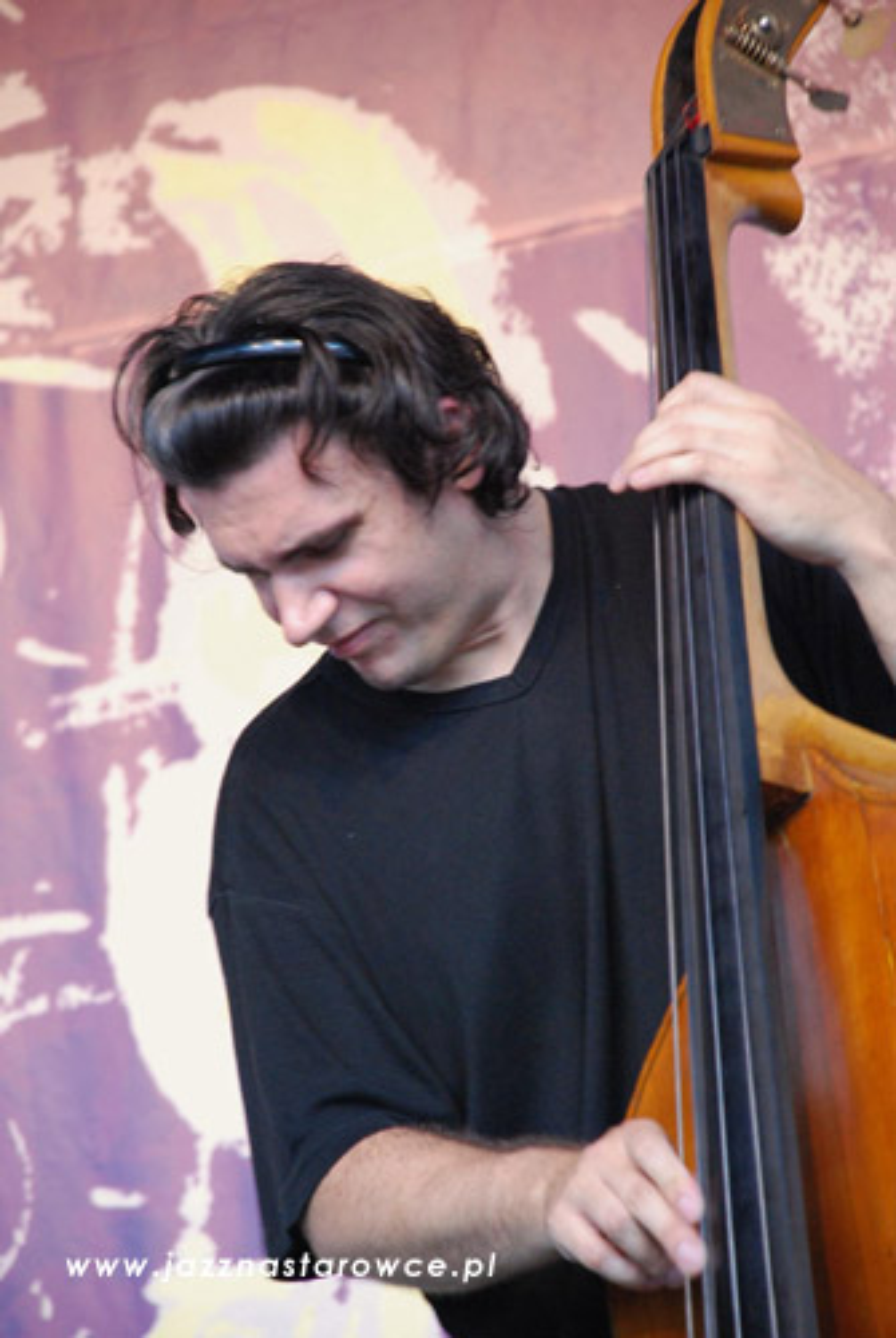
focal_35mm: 188
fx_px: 6975
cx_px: 448
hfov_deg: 7.3
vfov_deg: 11.0
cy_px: 669
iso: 1600
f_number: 5.6
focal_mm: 125
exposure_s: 1/30
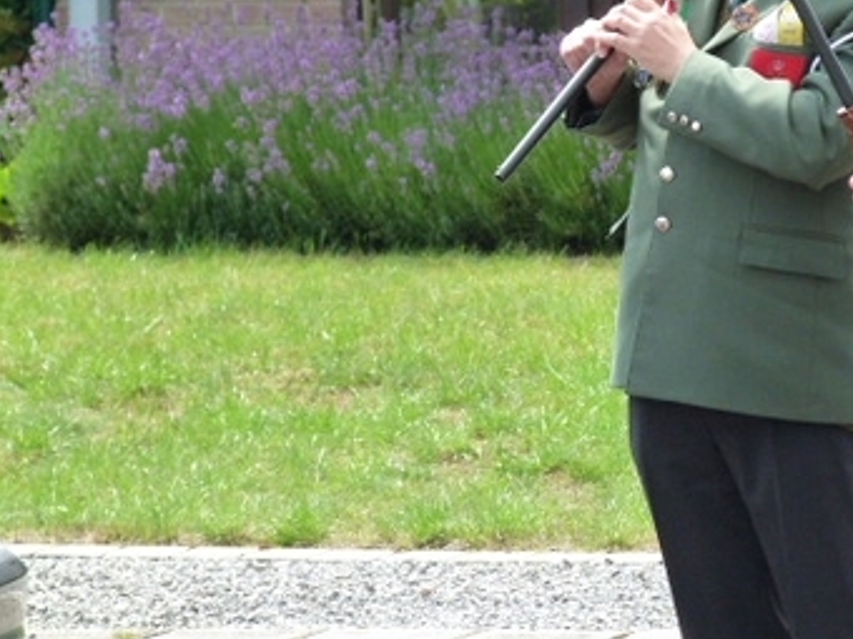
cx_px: 542
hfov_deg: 3.7
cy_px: 251
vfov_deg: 2.8
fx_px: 13183
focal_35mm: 535
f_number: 4
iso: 160
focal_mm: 54.5
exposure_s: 1/250
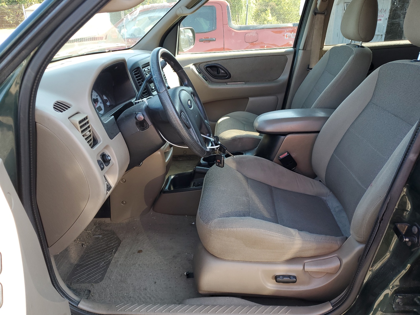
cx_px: 210
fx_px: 315
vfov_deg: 53.1
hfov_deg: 67.3
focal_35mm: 26
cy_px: 158
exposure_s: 1/185
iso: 50
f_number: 1.5
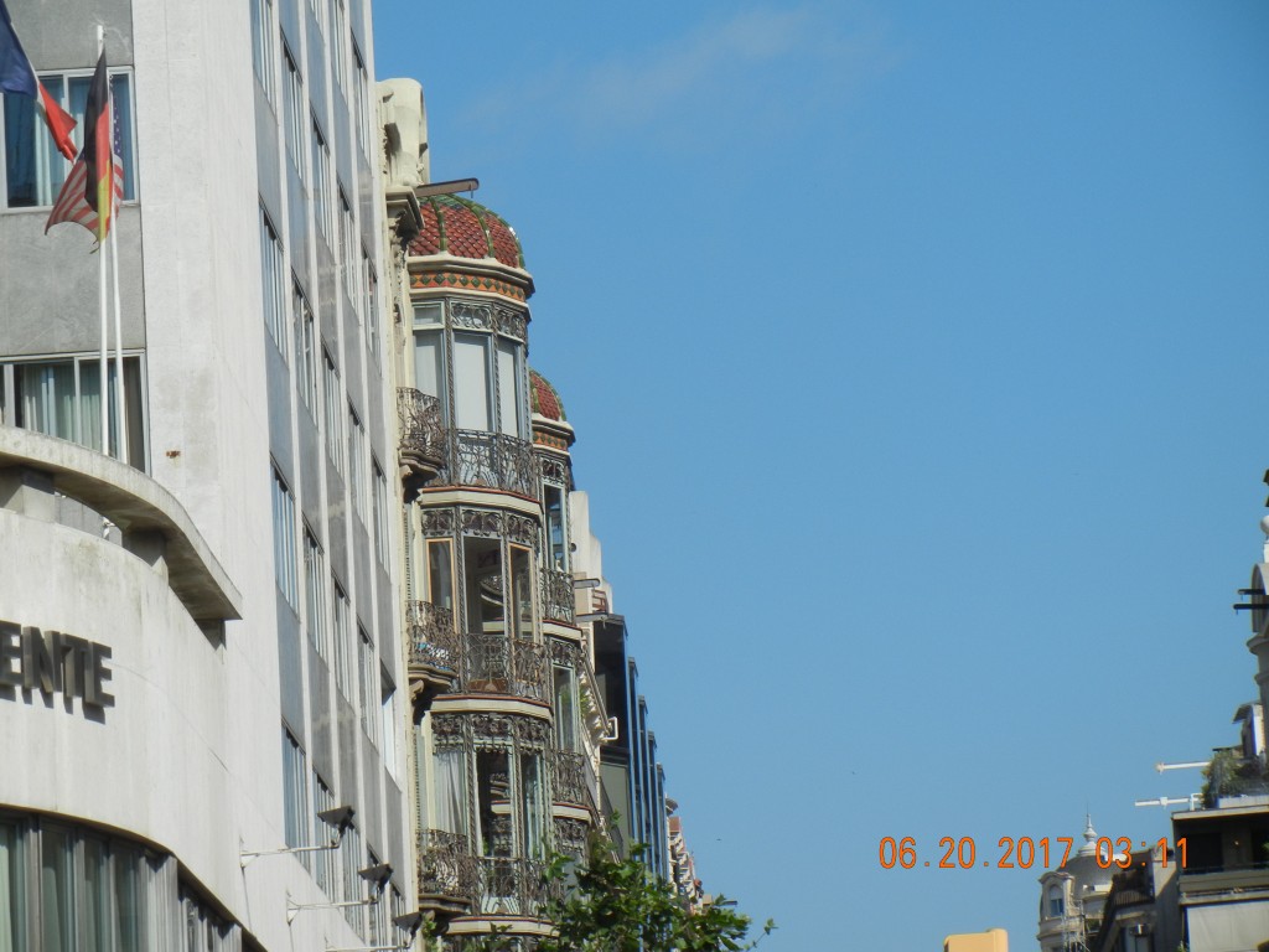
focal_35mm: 152
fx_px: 5572
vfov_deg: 9.8
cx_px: 634
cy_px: 476
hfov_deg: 13.0
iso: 160
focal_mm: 27.4
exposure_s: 1/326
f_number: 9.2
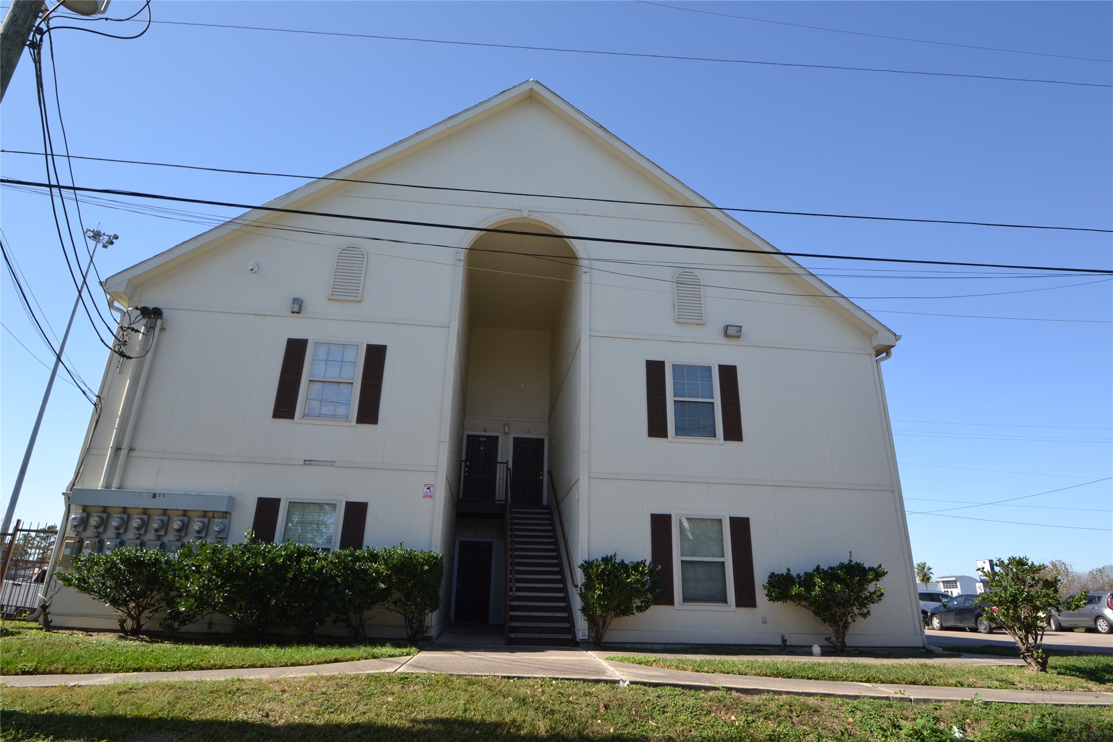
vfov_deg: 67.4
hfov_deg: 90.0
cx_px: 556
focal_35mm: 18
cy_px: 371
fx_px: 556
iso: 100
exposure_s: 1/200
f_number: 7.1
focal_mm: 12
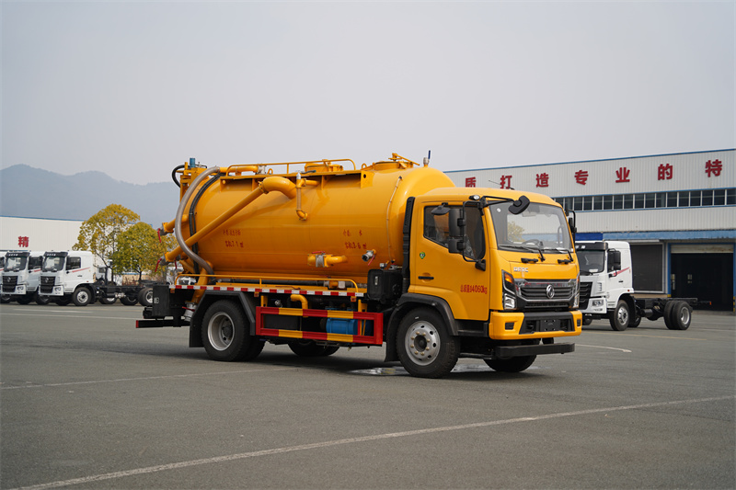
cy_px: 245
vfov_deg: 26.0
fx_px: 1063
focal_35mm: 52
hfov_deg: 38.2
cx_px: 368
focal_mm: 52
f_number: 3.5
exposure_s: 1/800
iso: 100
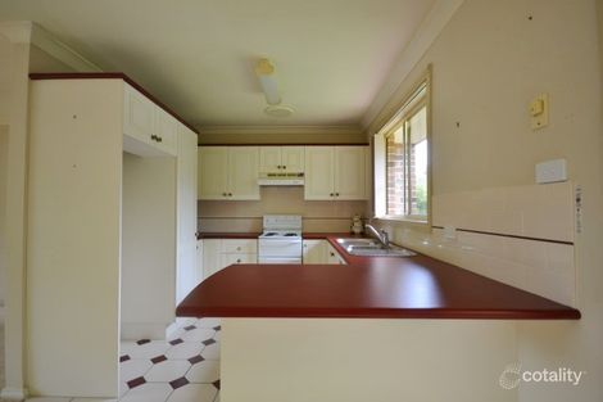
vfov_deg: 72.0
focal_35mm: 16
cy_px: 201
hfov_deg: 95.0
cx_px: 302
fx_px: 276
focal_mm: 11
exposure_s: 1/100
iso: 400
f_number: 5
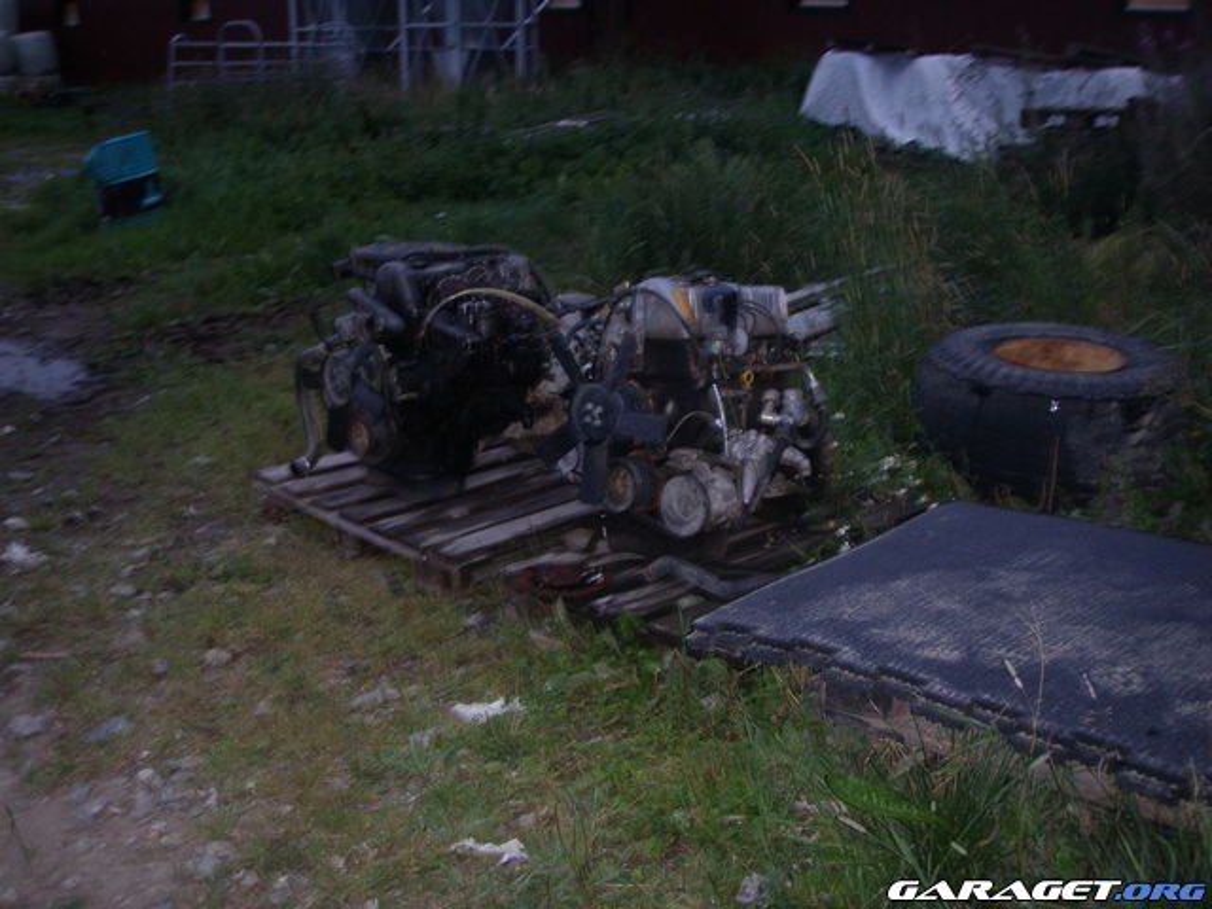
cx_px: 606
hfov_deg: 49.0
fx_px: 1330
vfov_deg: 37.7
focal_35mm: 38
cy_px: 454
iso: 250
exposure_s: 1/30
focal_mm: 6.7
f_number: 3.5
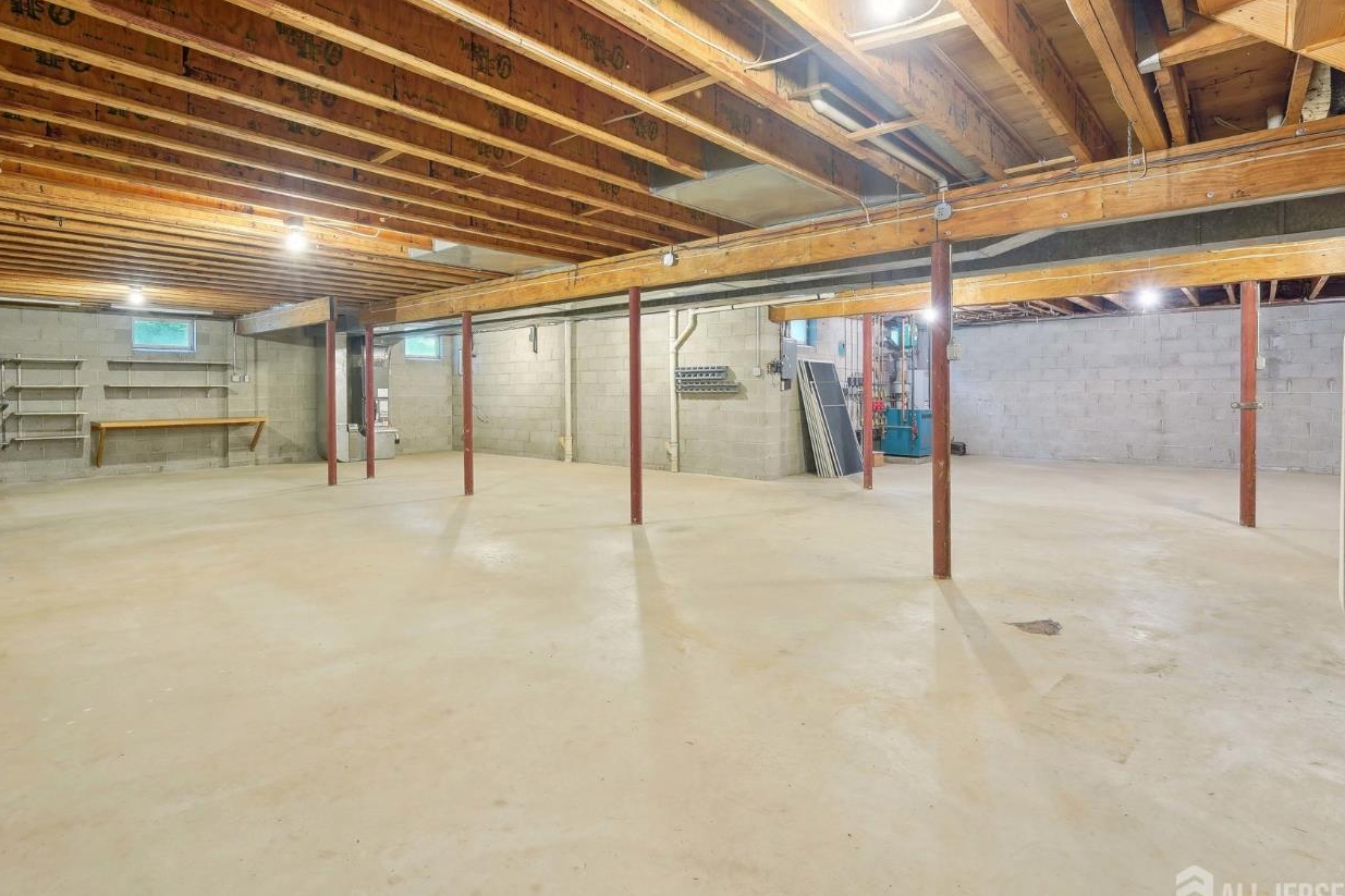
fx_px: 635
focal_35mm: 17
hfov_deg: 93.2
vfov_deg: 70.2
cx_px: 628
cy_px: 401
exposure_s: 1/1.67
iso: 500
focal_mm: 14
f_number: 8
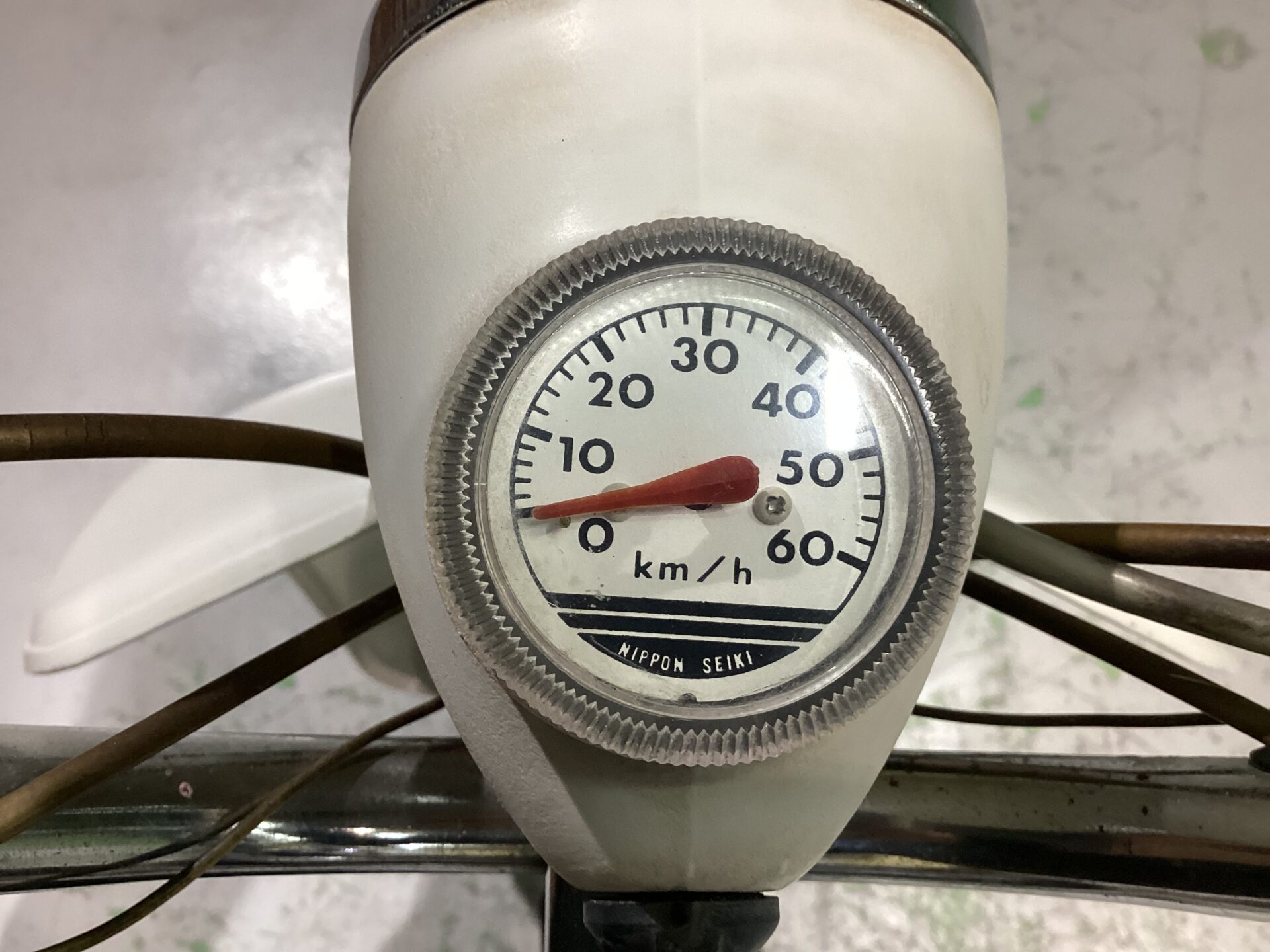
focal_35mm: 31
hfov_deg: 58.4
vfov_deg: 45.4
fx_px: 1137
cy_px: 476
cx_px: 635
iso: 160
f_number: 2.4
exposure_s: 1/60
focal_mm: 3.3
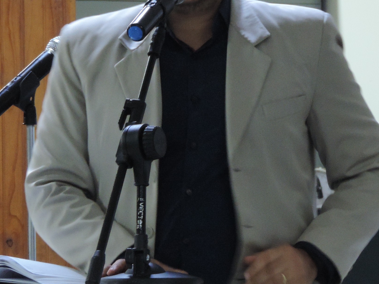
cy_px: 60
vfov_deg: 3.3
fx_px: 4927
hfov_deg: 4.4
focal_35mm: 450
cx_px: 147
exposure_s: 1/10
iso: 800
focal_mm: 40.1
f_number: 4.6
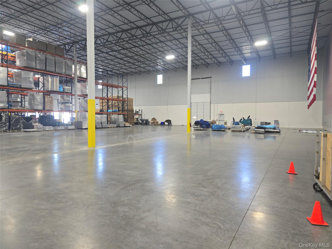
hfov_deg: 73.9
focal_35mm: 23
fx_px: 221
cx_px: 166
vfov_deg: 58.9
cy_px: 124
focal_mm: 6.3
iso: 125
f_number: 1.7
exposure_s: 1/24
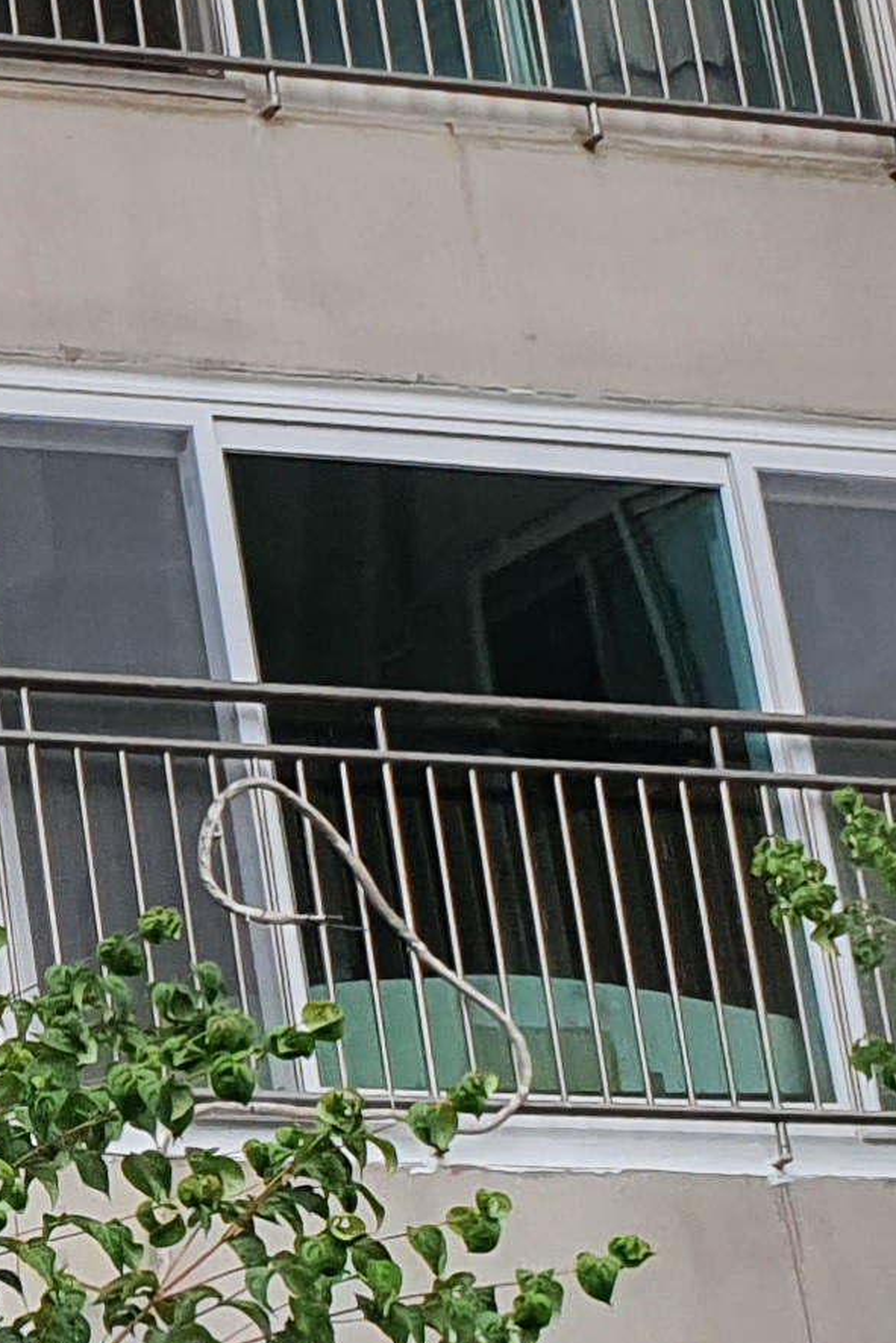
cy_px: 699
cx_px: -1234
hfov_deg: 9.8
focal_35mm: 123
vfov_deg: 16.6
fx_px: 4590
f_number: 2.4
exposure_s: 1/401
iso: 50
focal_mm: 4.32
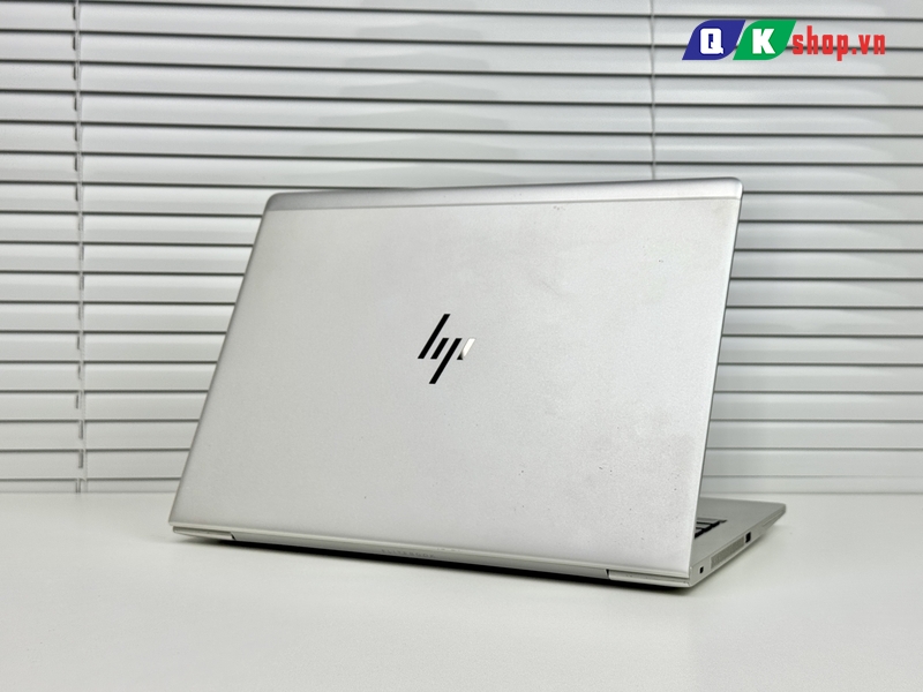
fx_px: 1280
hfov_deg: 39.7
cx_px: 462
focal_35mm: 48
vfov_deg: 30.3
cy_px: 346
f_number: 1.78
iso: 64
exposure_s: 1/1076
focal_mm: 6.76
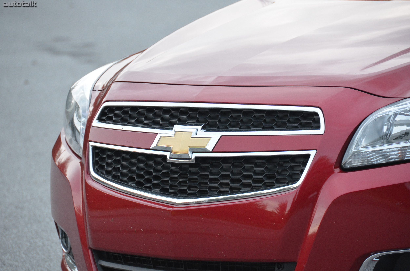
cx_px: 205
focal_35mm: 300
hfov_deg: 6.9
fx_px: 3410
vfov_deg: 4.6
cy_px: 136
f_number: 5.6
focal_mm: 200
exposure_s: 1/60
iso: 1600
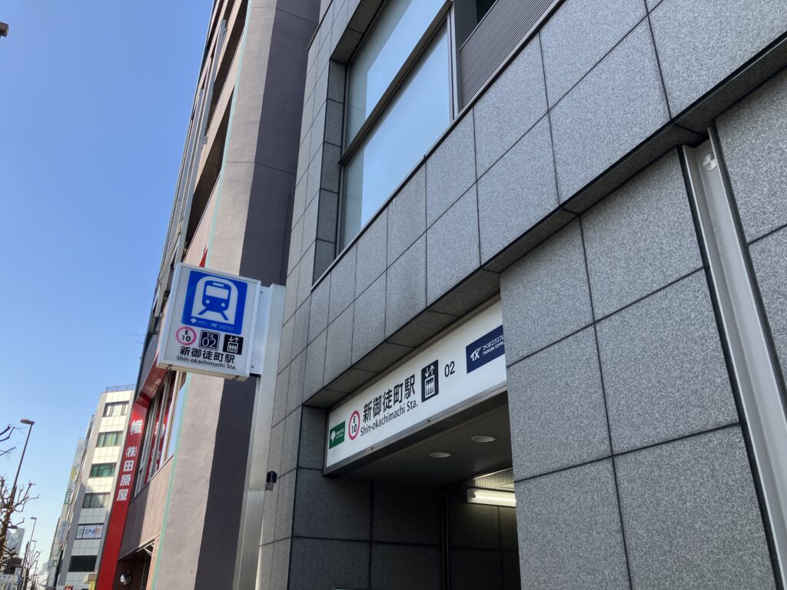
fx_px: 637
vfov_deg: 49.7
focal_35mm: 28
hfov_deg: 63.4
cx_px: 394
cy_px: 295
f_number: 1.8
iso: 32
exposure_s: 1/585
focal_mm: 3.99
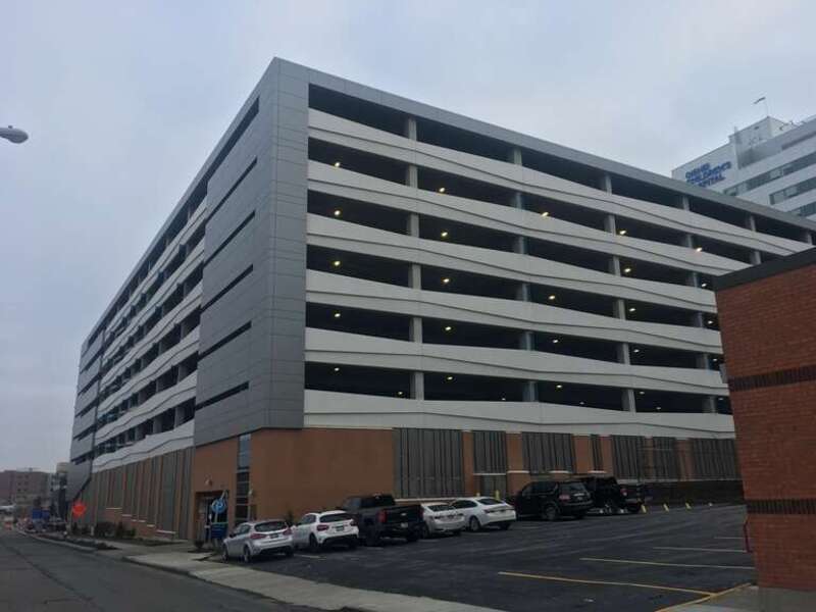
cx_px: 408
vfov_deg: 48.2
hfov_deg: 61.7
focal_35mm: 29
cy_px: 306
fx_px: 684
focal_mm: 4.15
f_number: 2.2
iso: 25
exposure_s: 1/635
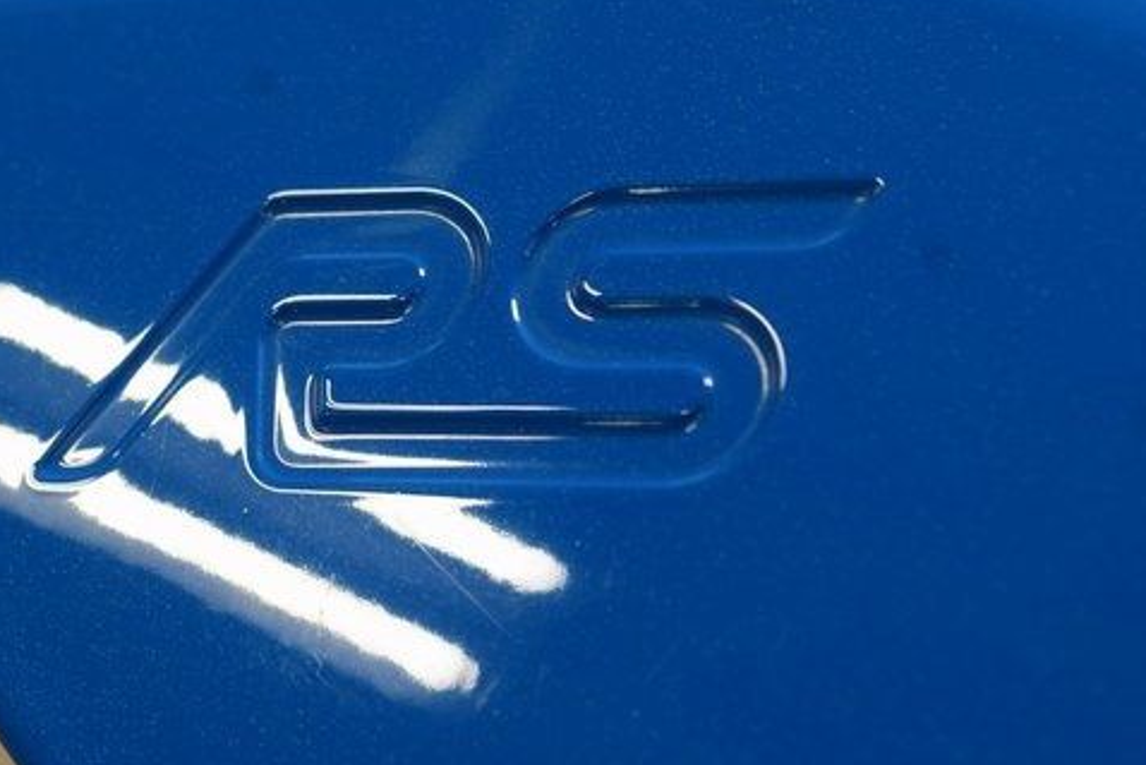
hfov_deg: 15.7
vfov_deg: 10.5
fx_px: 4161
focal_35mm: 131
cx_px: 451
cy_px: 299
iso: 400
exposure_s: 1/30
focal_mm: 65
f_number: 7.1
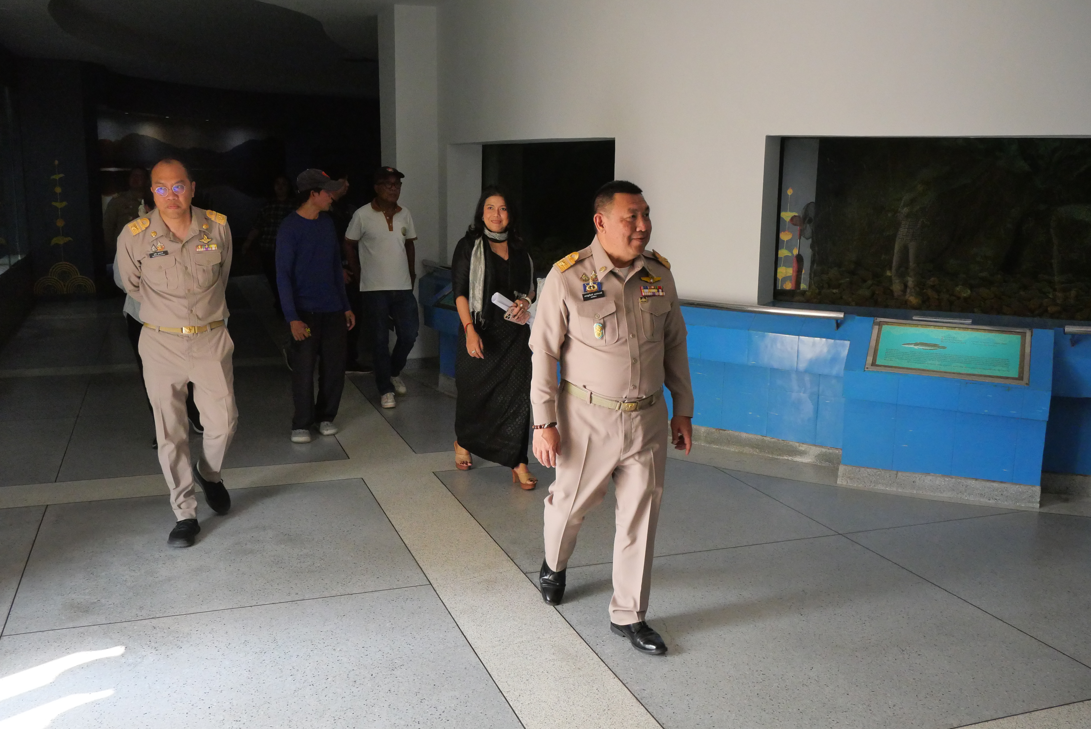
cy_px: 364
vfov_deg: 37.9
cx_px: 546
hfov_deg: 54.4
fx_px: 1061
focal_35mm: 35
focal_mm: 17
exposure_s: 1/320
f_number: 6.3
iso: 3200
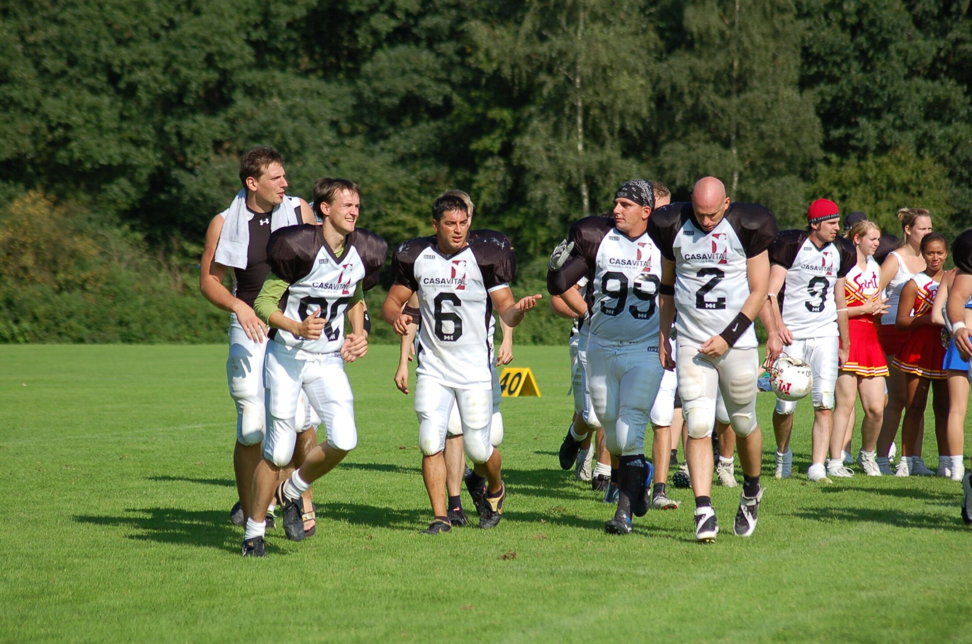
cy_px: 322
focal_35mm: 202
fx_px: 5457
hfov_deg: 10.2
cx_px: 486
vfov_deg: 6.8
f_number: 5
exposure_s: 1/1250
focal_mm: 135
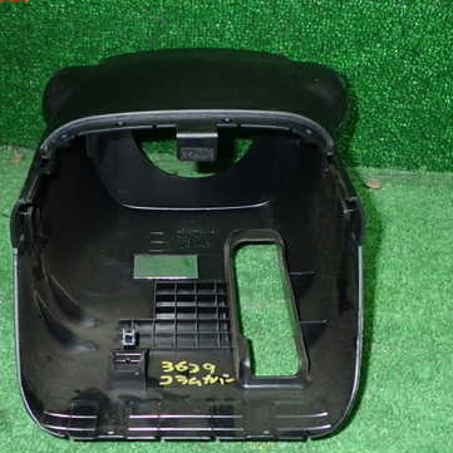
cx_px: 176
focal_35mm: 47
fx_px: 696
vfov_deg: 36.0
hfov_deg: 35.9
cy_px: 260
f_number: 7.1
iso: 800
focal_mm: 5.79
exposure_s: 1/30
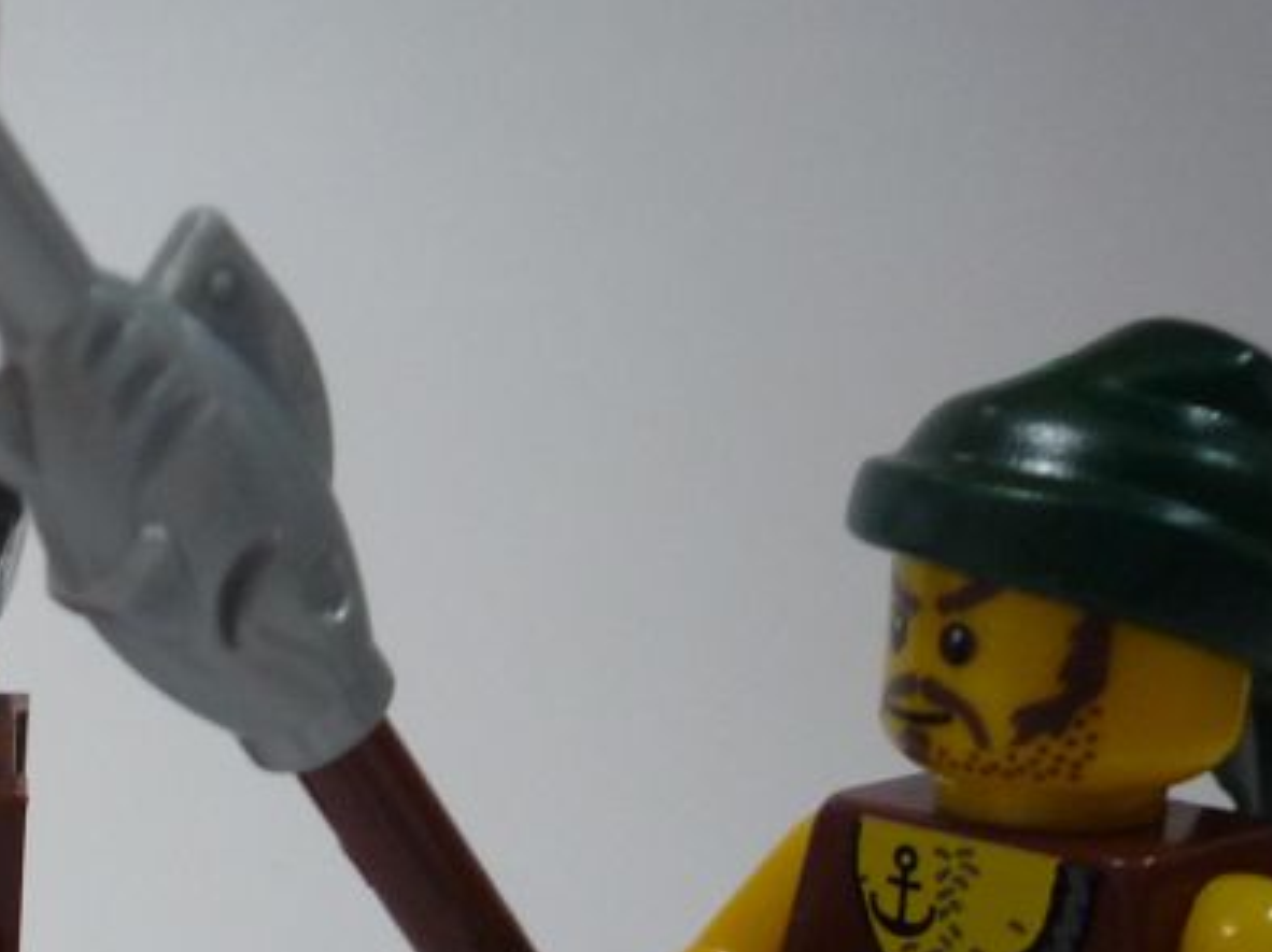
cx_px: -194
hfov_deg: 26.9
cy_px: 1029
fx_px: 2387
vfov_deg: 21.5
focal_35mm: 65
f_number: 2.8
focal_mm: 4.4
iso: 200
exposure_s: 1/30
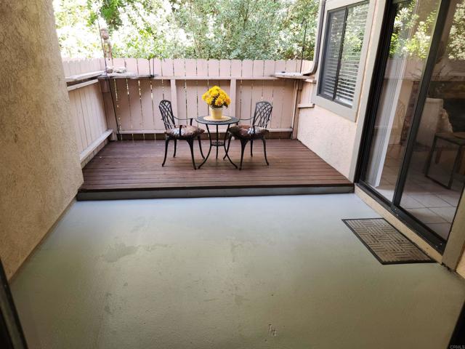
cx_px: 232
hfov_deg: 73.9
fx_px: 309
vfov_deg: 58.9
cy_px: 174
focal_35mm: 23
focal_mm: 5.4
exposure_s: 1/60
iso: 32
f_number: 1.8
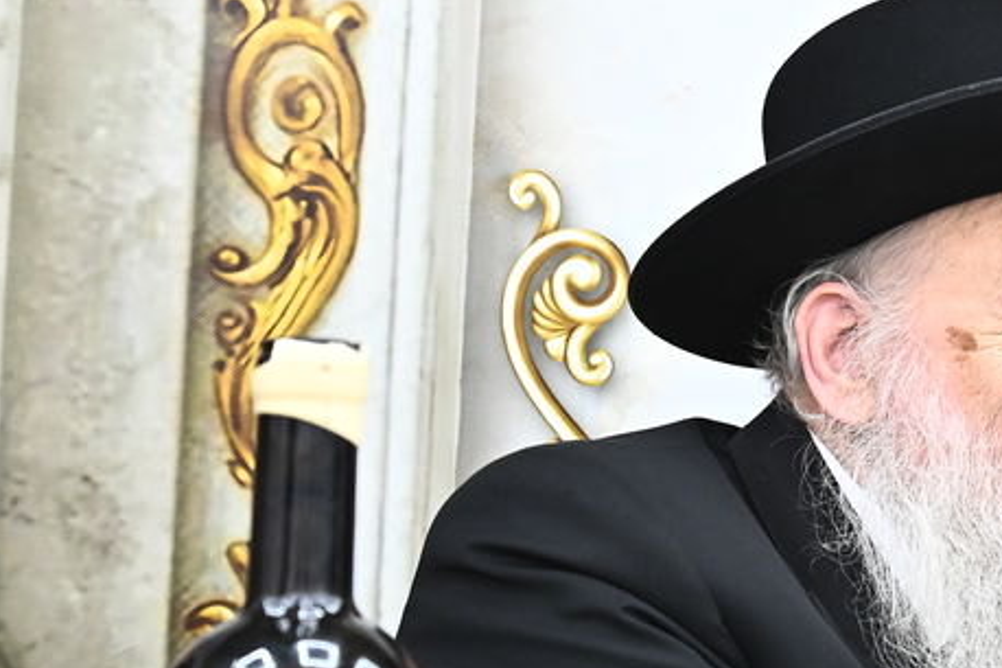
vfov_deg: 13.2
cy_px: 296
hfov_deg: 18.1
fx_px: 2893
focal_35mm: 104
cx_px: 1374
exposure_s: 1/160
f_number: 5
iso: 1600
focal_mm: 34
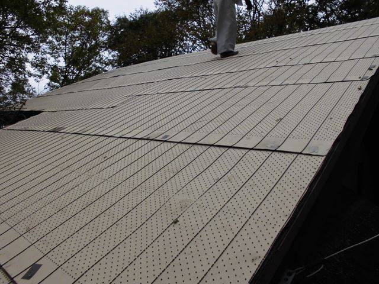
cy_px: 142
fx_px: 285
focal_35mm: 26
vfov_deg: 53.1
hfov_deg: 67.3
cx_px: 190
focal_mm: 4.6
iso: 100
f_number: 3.5
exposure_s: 1/80
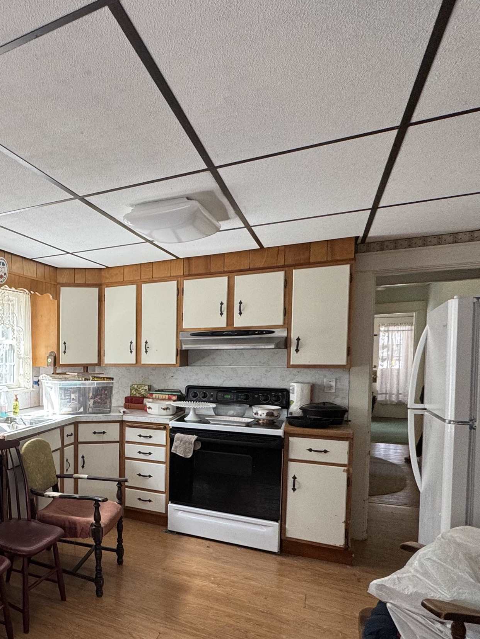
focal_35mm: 26
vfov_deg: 66.7
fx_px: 481
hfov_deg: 42.7
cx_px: -38
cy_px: 381
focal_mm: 2.22
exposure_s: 1/99
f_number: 2.2
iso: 100
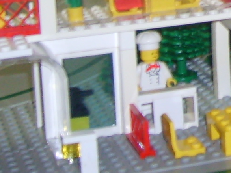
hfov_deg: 12.1
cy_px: -120
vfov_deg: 9.3
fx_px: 1021
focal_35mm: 153
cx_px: 378
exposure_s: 1/45
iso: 100
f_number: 2.8
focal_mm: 5.8
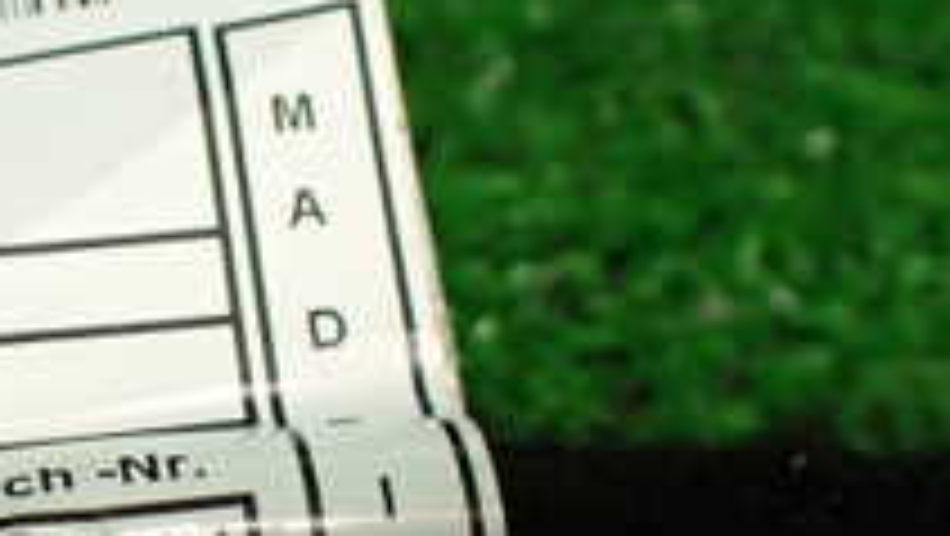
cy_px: 383
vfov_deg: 13.0
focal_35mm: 93
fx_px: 2344
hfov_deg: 22.2
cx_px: 32
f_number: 2.3
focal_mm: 5.4
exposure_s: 1/125
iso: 500
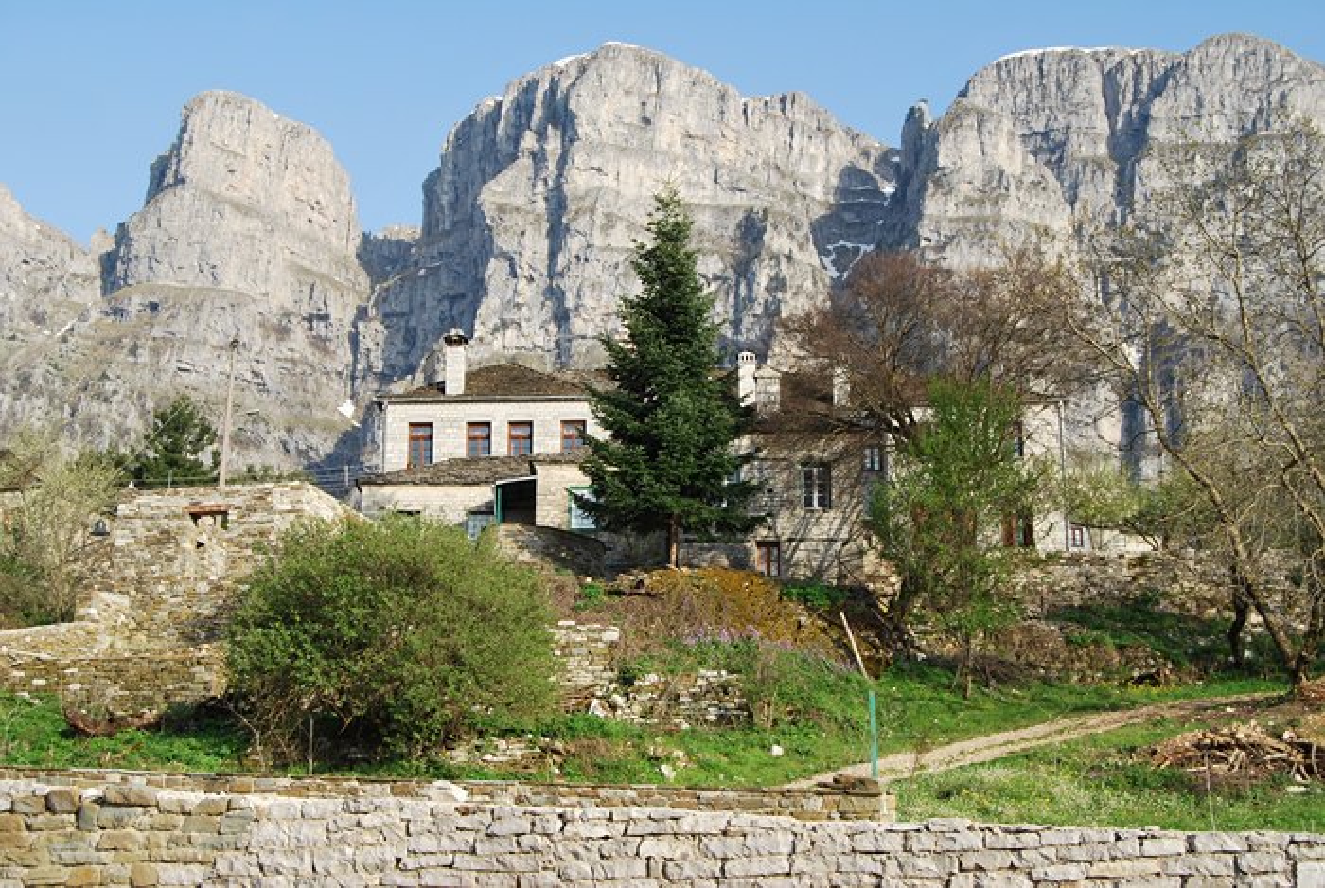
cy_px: 444
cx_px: 662
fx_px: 1935
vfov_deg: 25.8
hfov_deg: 37.8
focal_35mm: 52
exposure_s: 1/125
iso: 100
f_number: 9
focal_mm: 35
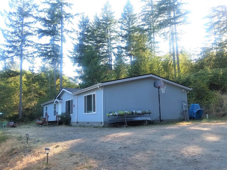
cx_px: 114
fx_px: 197
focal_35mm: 30
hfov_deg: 60.0
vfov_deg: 46.8
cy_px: 87
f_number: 1.9
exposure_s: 1/269
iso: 50
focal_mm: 2.91
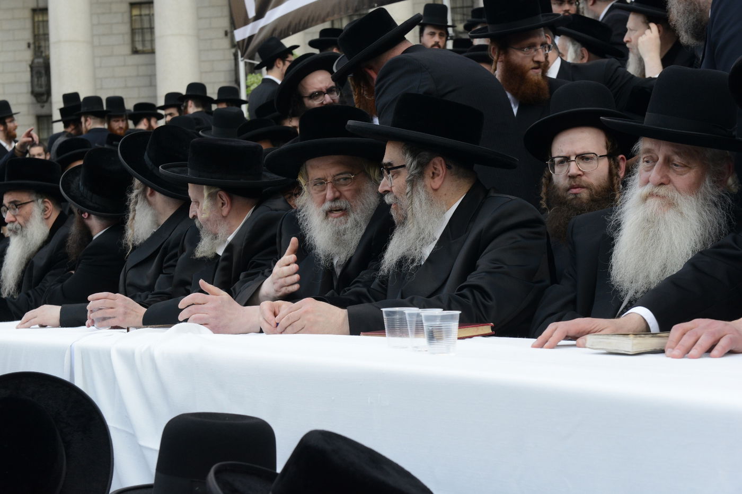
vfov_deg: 19.5
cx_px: 371
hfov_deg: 28.8
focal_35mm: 70
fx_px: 1443
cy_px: 247
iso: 1250
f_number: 10
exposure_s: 1/200
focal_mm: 70
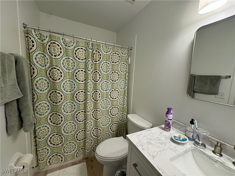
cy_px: 88
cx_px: 118
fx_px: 95
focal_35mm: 14
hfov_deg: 102.1
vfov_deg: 85.7
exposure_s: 1/120
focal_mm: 2.22
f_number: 2.2
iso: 200
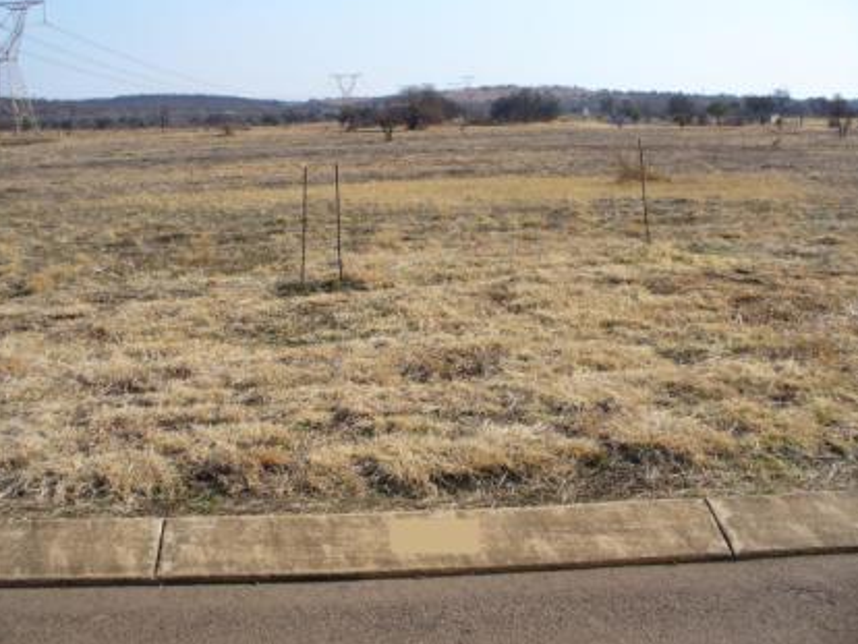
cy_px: 315
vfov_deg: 36.0
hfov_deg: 46.8
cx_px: 408
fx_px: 992
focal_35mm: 40
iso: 80
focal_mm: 6.1
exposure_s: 1/250
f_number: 5.6
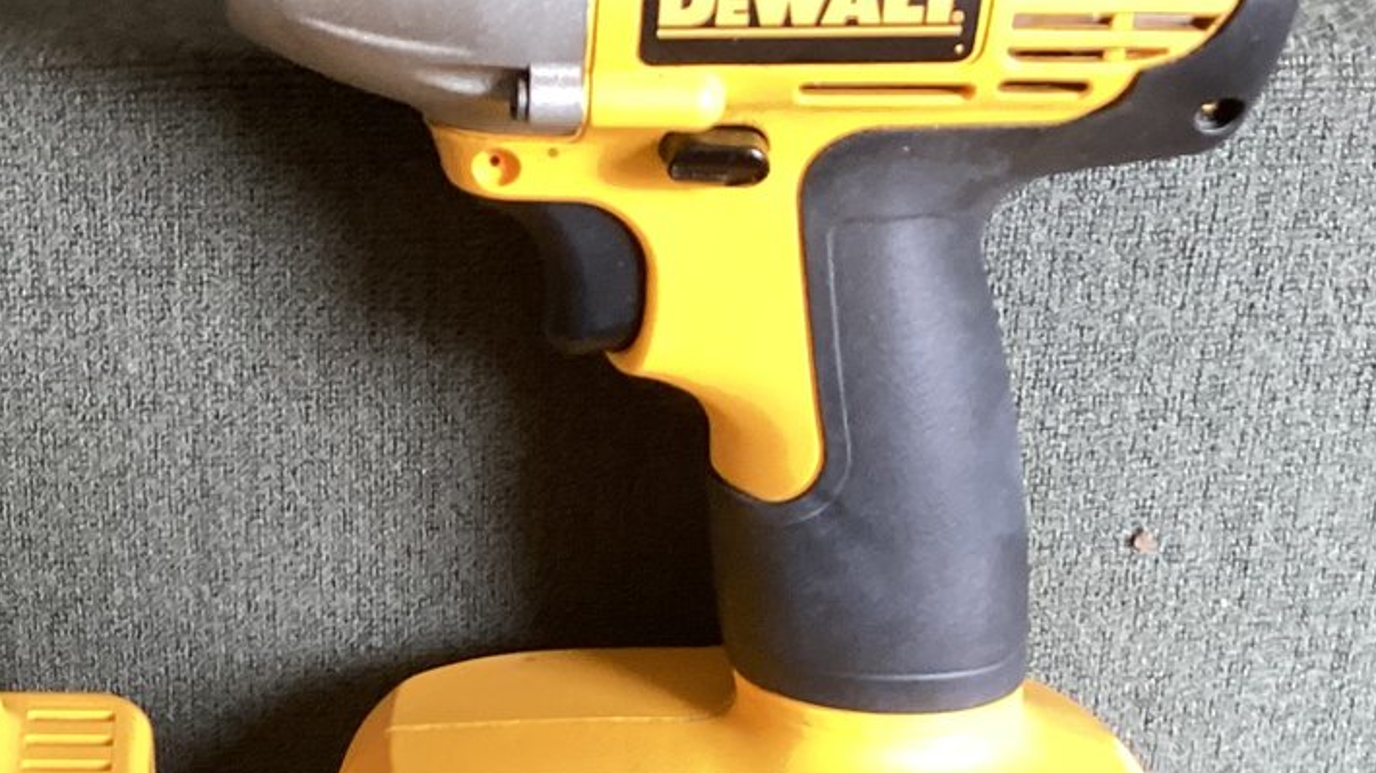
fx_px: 2626
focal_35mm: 72
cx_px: 249
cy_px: 569
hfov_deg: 28.6
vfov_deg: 16.7
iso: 200
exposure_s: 1/60
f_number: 2.4
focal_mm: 3.3
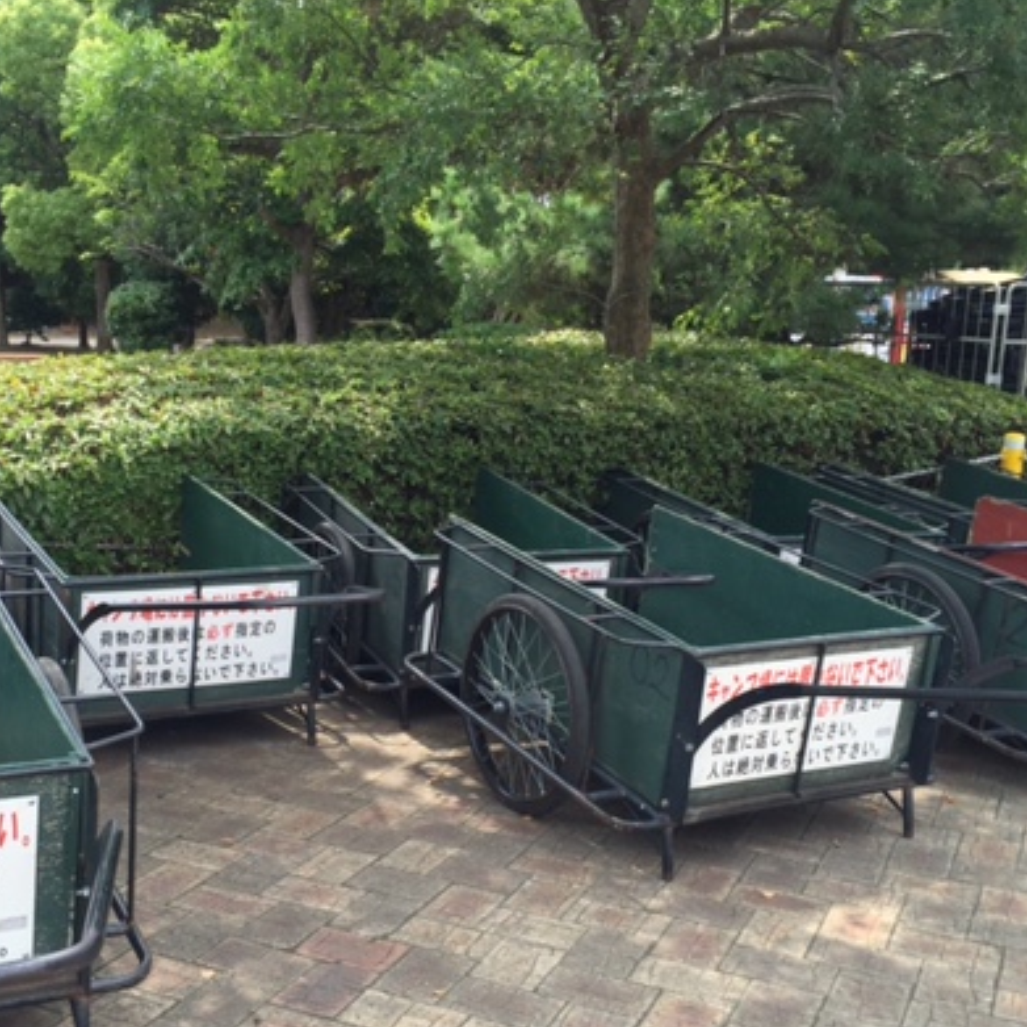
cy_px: 580
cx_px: 386
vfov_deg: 40.0
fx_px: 1410
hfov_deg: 39.8
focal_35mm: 42
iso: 32
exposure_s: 1/807
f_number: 2.2
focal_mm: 4.15
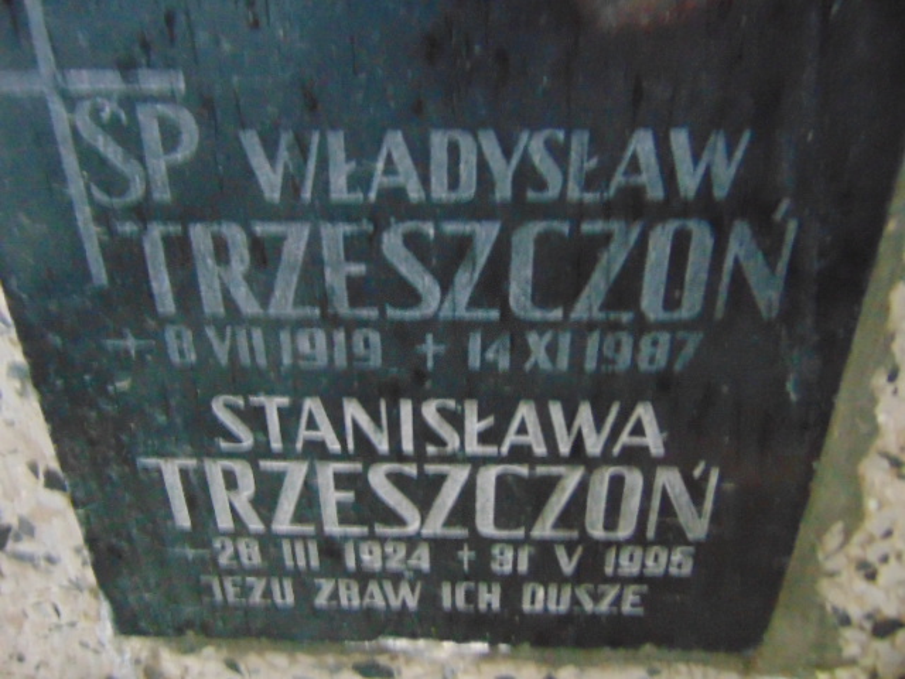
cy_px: 340
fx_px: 654
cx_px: 452
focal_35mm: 25
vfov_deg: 54.9
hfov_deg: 69.4
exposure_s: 1/25
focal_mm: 4.5
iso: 800
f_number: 3
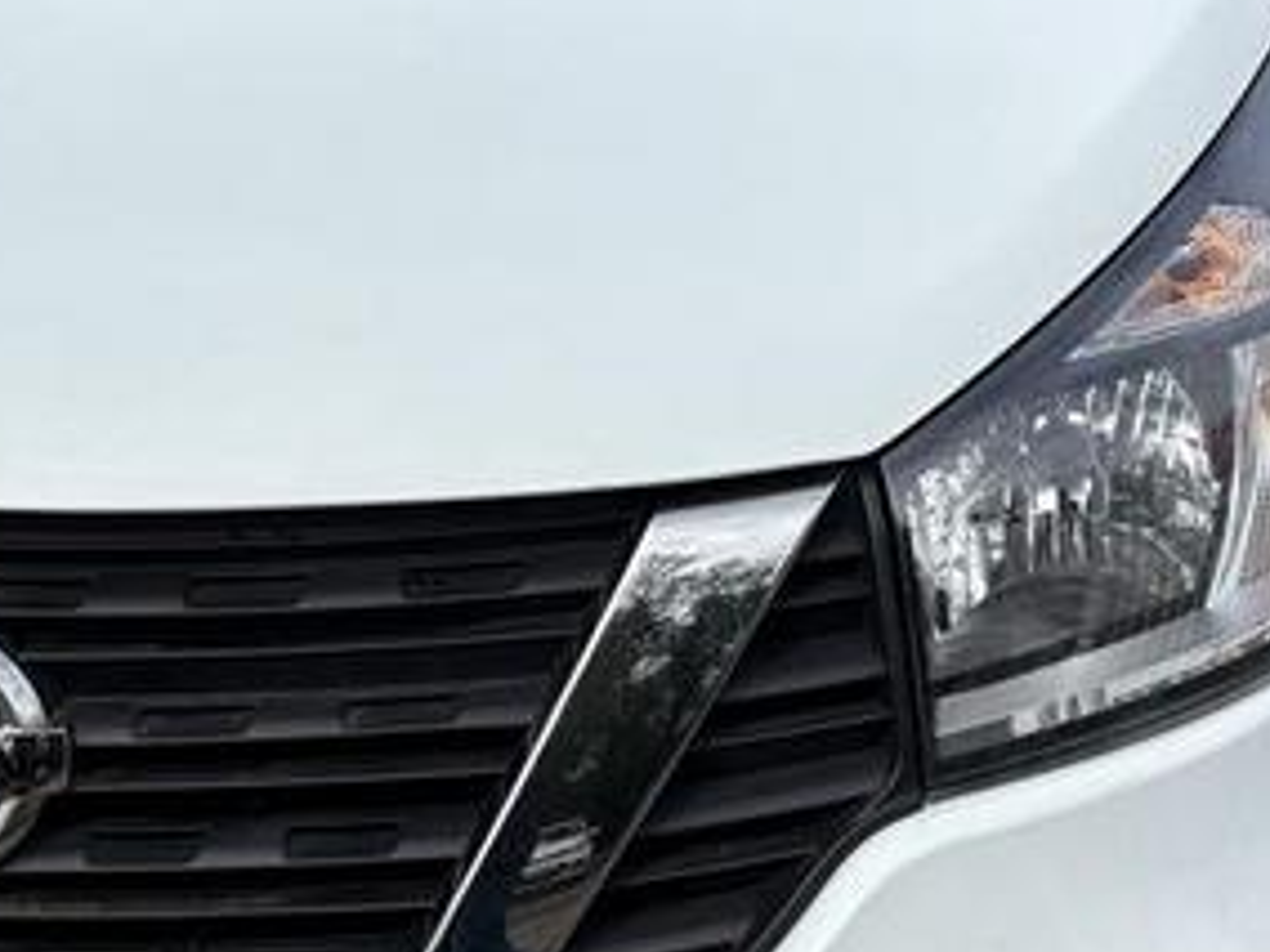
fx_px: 3008
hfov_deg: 23.7
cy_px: 501
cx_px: 362
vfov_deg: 18.0
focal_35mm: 82
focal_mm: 5.96
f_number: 1.6
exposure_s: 1/3831
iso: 50
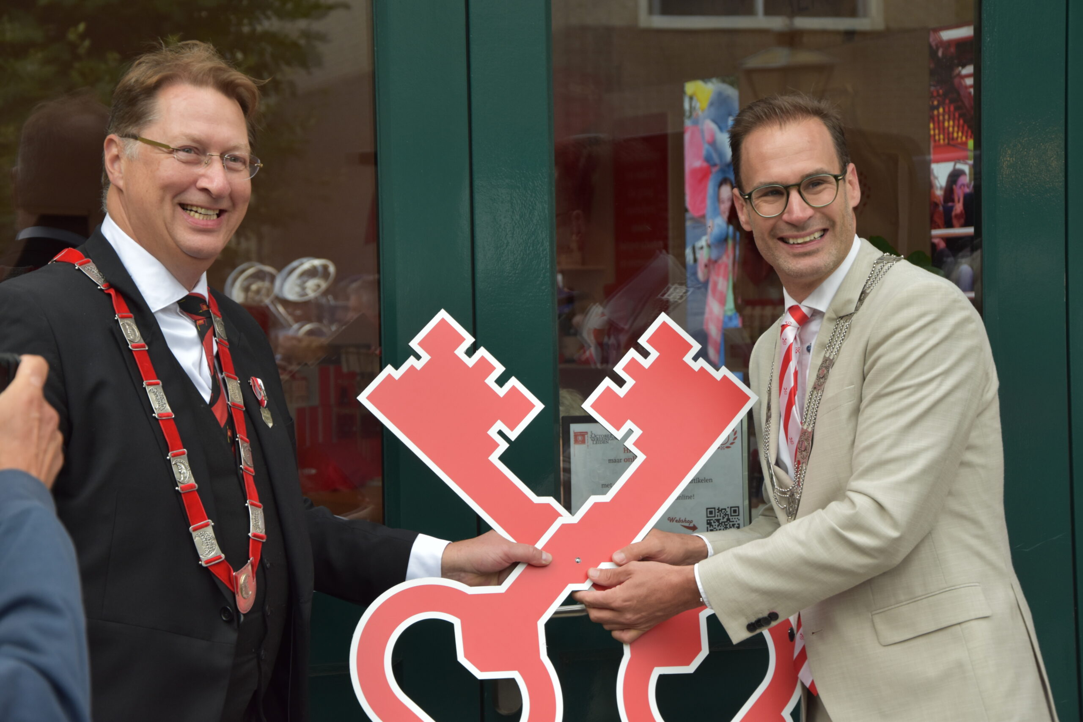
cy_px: 361
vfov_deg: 15.7
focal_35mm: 87
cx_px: 542
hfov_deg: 23.4
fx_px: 2617
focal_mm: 58
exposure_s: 1/160
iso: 400
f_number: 6.3
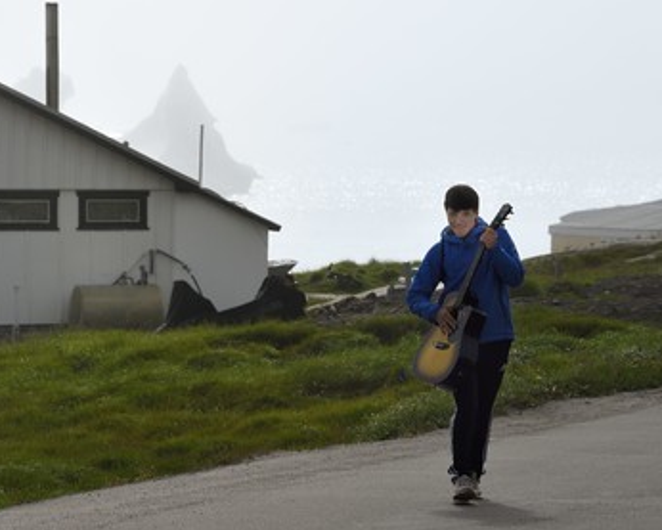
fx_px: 4233
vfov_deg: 7.2
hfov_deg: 8.9
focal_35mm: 216
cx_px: 298
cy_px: 266
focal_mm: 190
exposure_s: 1/320
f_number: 13
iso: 200
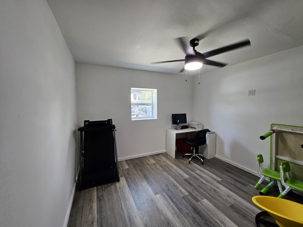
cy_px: 114
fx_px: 114
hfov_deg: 106.2
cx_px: 152
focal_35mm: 13
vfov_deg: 89.9
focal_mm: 1.74
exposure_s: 1/60
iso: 160
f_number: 2.2
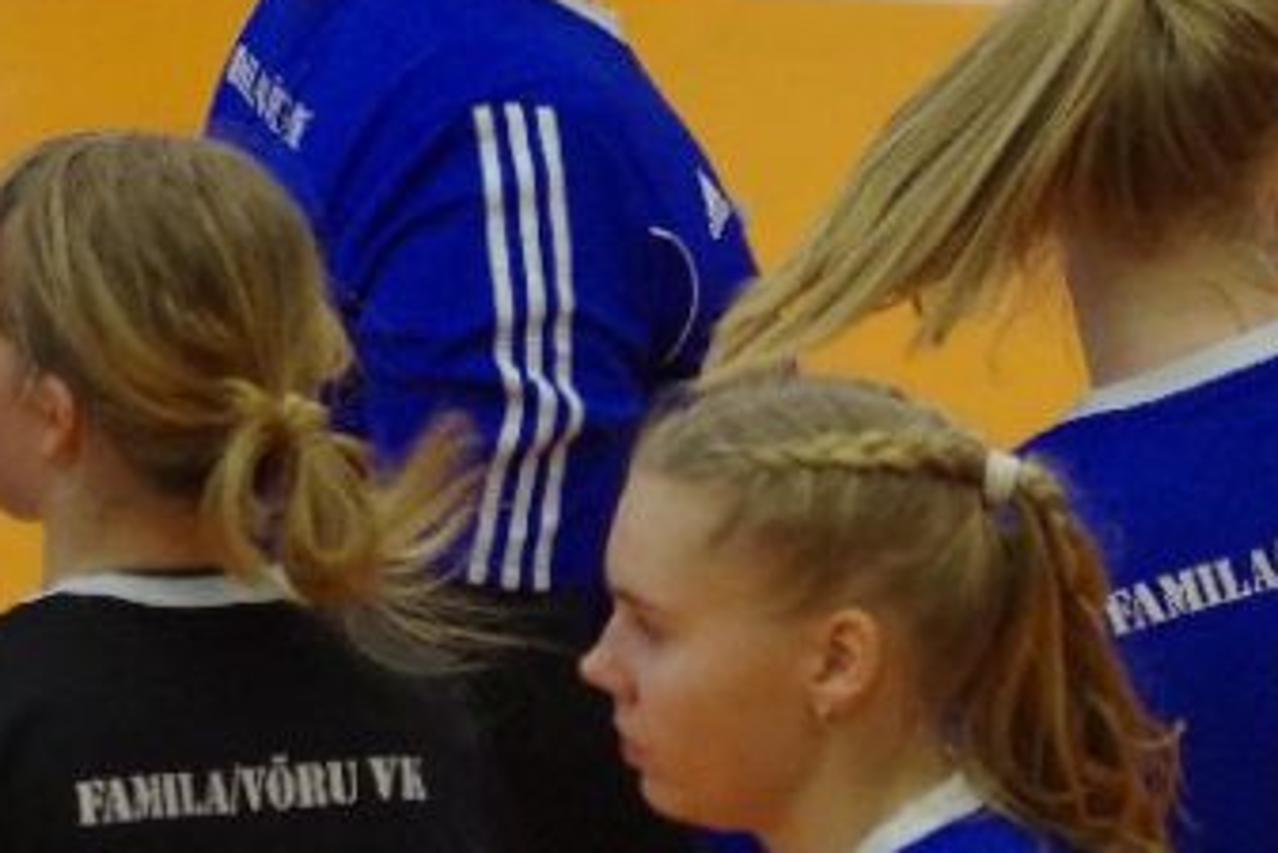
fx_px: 18218
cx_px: 527
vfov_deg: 2.7
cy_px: 368
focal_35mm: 513
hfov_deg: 4.0
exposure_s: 1/400
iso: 3200
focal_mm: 150
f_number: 5.6
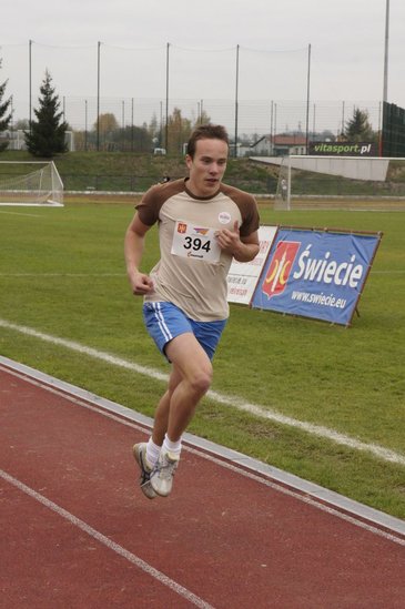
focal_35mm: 105
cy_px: 304
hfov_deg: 13.0
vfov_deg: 19.5
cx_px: 202
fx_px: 1775
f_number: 13
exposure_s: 1/800
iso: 3200
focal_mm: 70
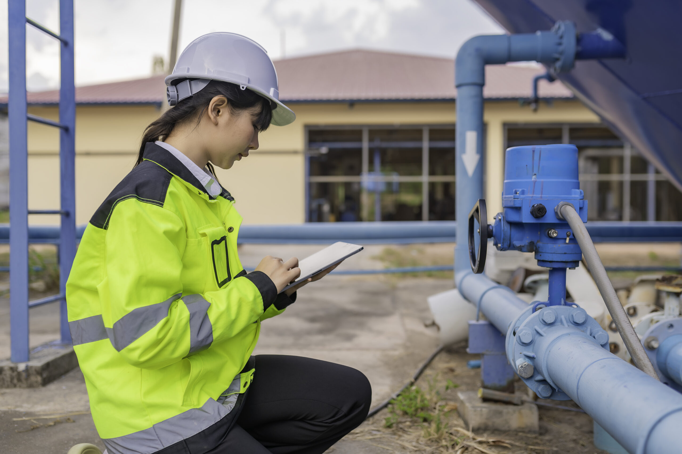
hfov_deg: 54.5
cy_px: 227
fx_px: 663
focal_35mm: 35
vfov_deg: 37.8
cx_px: 341
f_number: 2.8
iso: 100
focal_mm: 35
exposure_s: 1/125
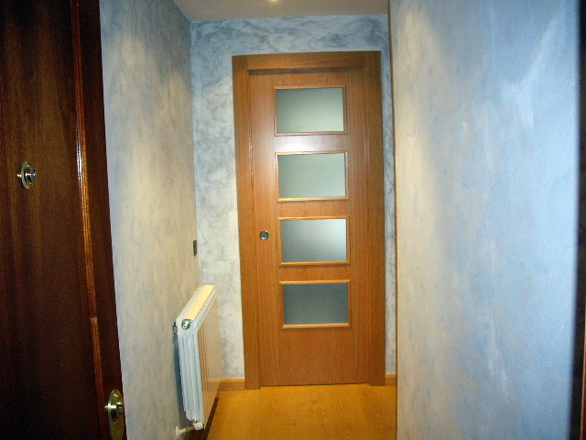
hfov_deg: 49.0
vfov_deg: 37.7
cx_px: 293
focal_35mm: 38
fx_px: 643
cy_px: 220
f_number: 2.7
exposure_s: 1/40
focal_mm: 6.2
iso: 200
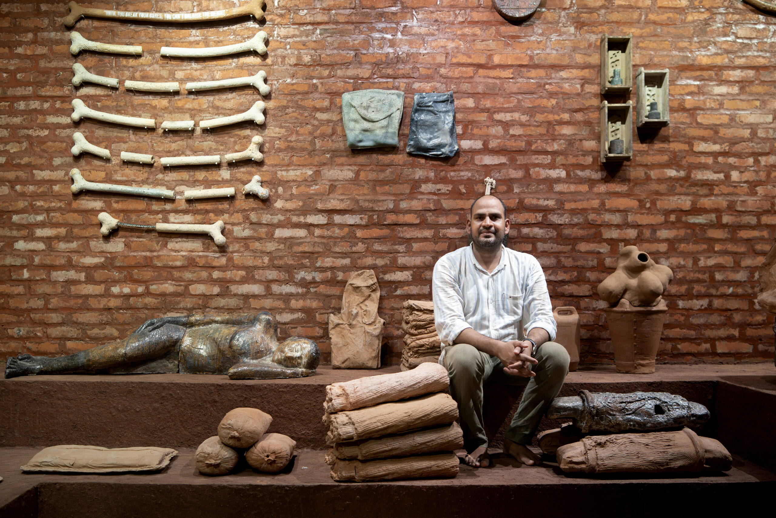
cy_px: 259
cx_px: 388
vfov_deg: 37.9
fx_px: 754
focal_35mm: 35
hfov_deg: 54.4
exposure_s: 1/400
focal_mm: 35
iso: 2500
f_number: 2.5
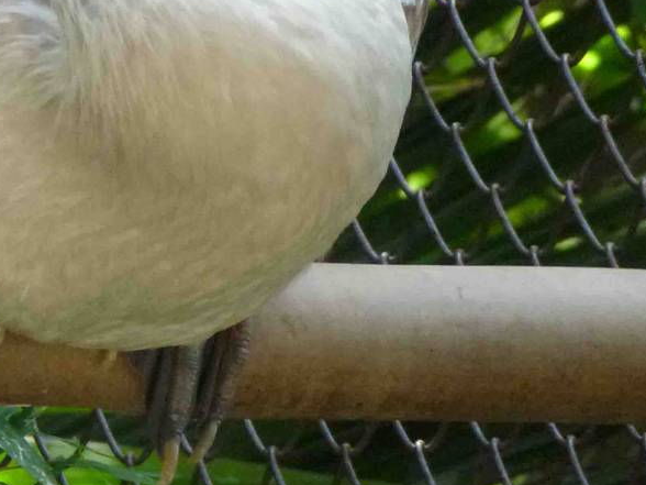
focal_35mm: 1018
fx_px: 18998
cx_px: -85
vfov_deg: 1.5
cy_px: -109
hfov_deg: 1.9
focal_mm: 67
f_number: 5.9
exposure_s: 1/80
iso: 400
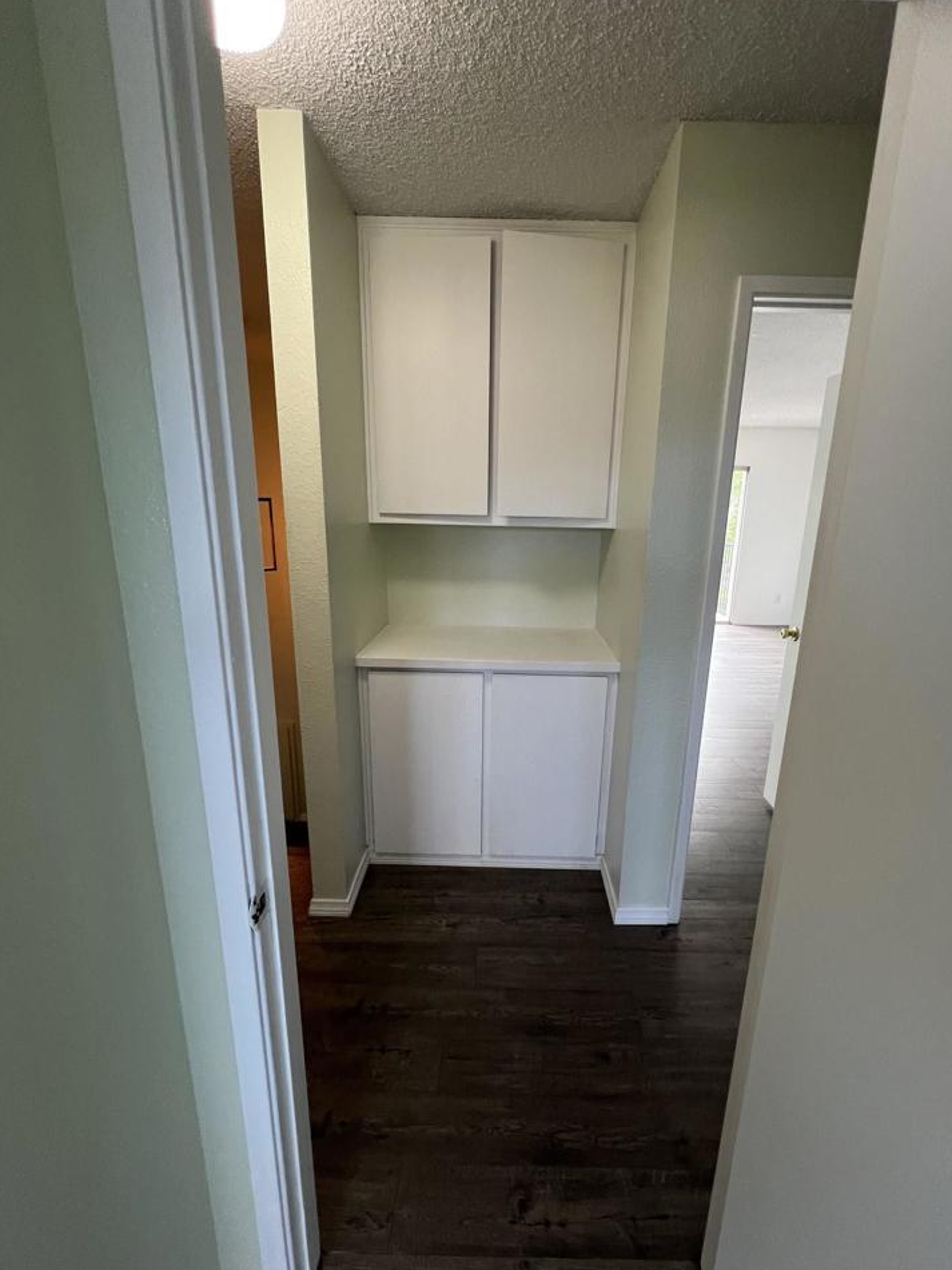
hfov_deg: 85.6
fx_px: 513
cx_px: 505
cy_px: 646
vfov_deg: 102.1
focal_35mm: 14
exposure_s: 1/60
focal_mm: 1.57
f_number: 1.8
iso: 200
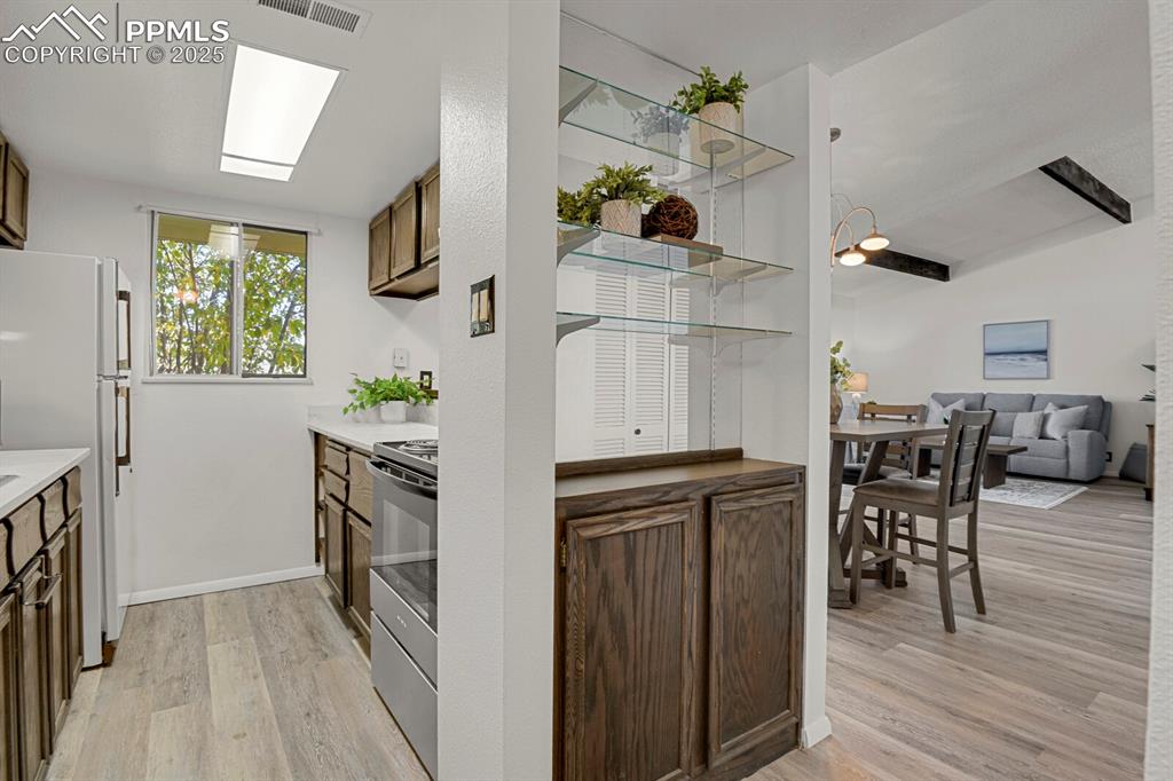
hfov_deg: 93.3
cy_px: 390
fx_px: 554
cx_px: 586
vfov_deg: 70.4
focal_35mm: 17
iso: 250
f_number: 8
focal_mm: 17
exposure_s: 3
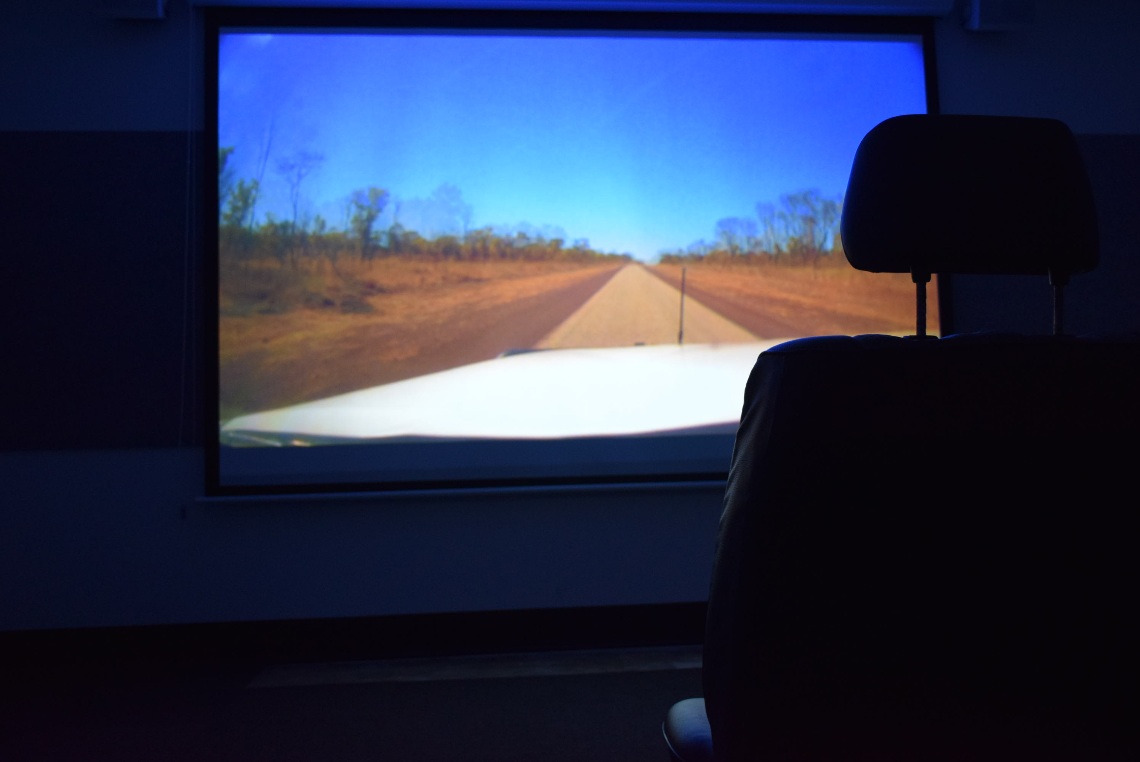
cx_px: 570
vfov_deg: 36.9
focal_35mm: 36
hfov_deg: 53.1
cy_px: 381
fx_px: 1141
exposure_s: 1/60
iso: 1250
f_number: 4
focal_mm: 24
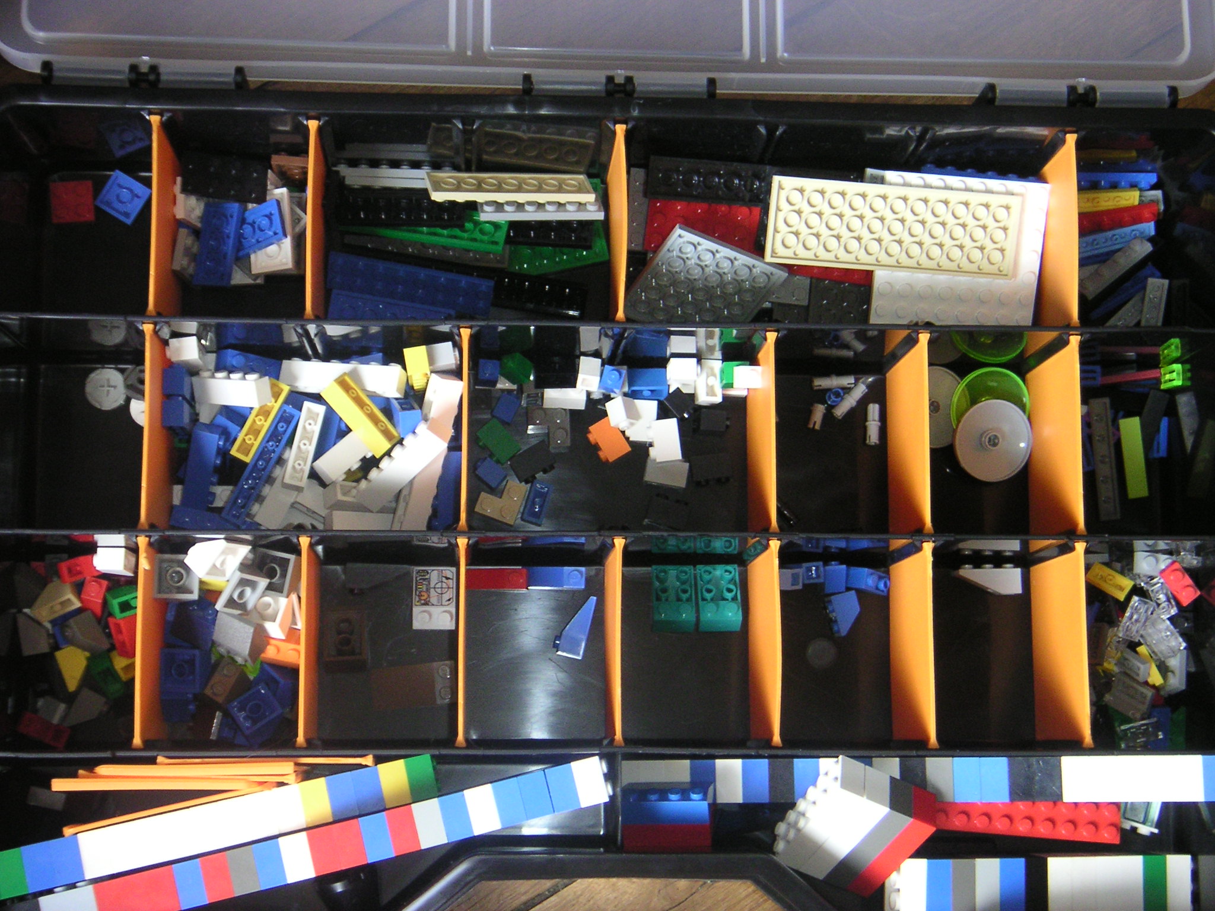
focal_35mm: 58
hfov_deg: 33.2
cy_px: 456
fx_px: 2036
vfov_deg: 25.2
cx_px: 608
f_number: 3
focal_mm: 9
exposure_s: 1/60
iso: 160
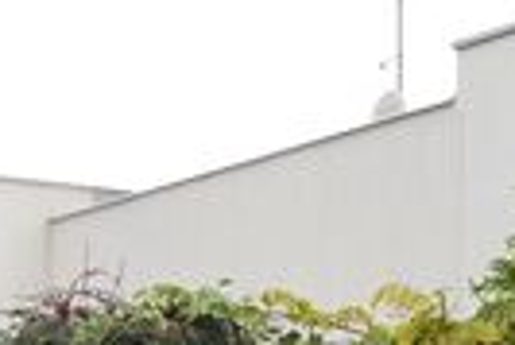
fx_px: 2993
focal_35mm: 209
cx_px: 534
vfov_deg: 6.0
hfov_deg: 9.8
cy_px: 1136
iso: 1000
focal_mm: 29
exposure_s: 1/250
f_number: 7.1
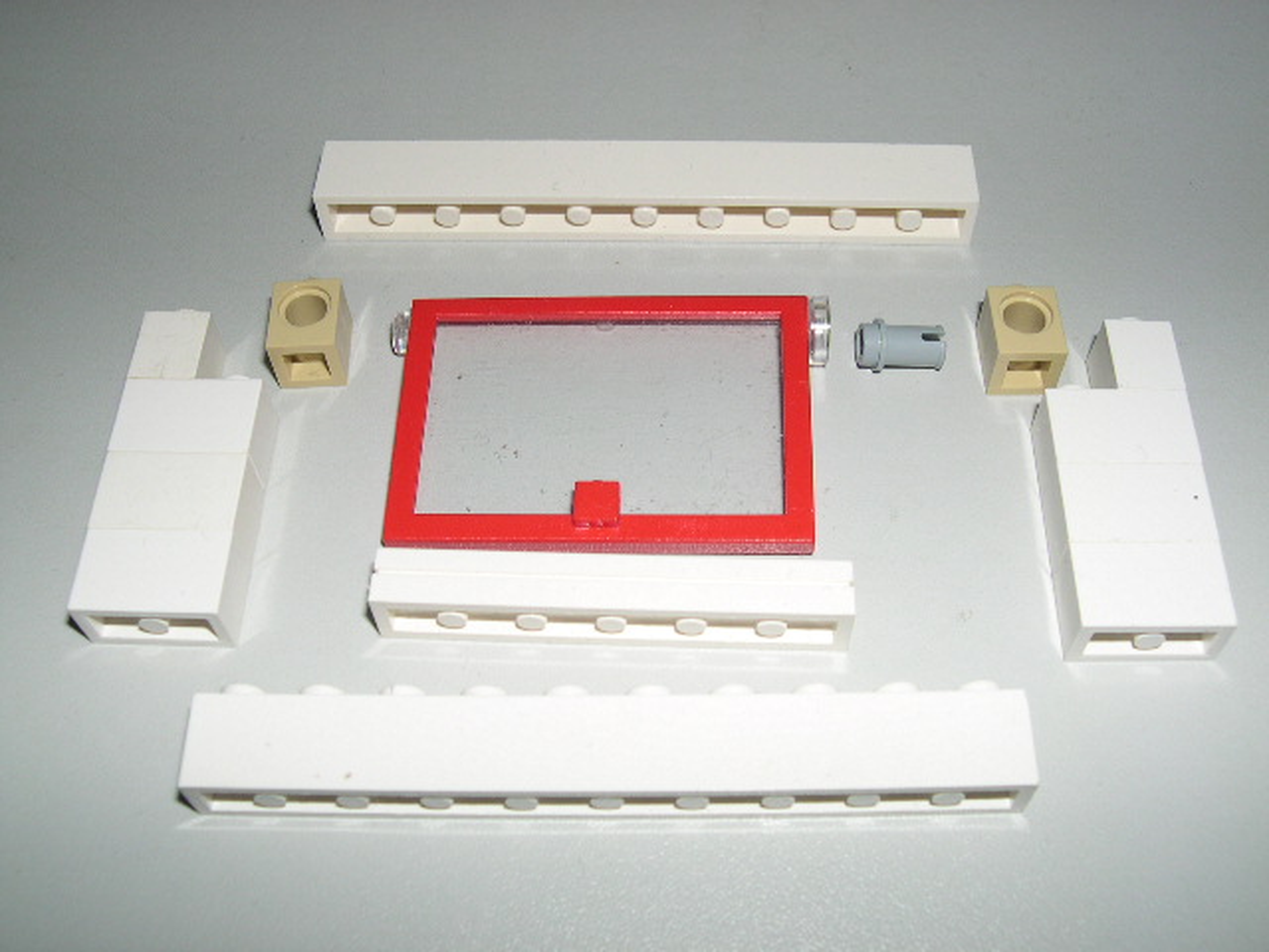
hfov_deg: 49.0
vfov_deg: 37.7
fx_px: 1393
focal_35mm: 38
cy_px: 476
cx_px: 634
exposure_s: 1/60
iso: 100
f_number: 7.6
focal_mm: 8
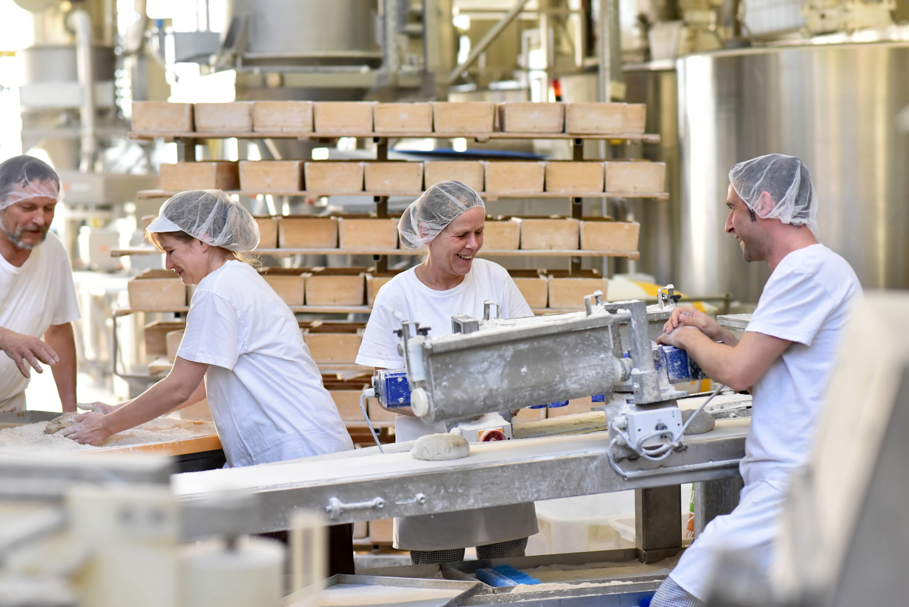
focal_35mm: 85
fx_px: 2147
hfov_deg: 23.9
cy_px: 304
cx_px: 454
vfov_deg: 16.1
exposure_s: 1/1000
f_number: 2.8
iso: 3200
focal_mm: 85
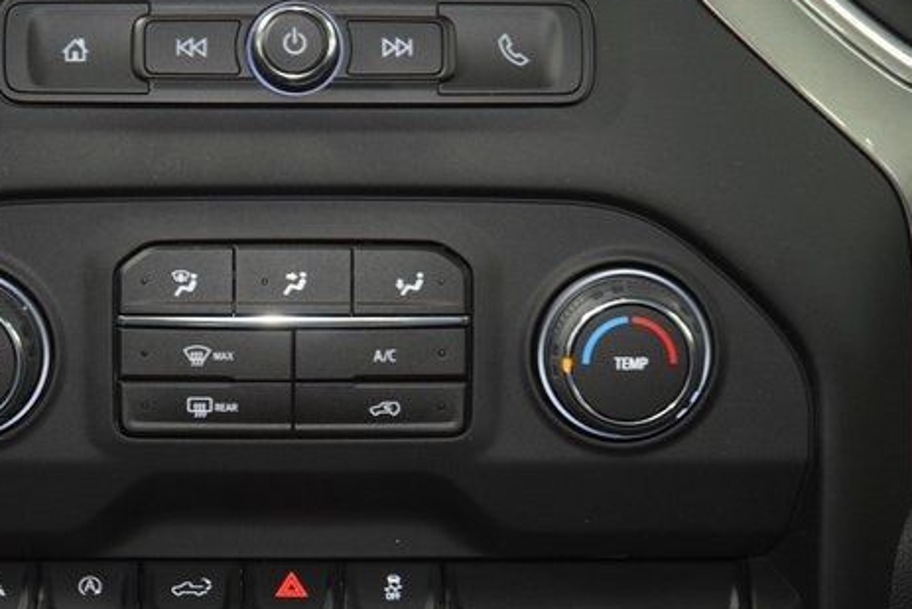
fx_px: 3674
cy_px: 328
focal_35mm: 145
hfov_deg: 14.1
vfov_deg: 9.5
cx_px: 301
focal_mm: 70
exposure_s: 1/40
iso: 2500
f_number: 4.5
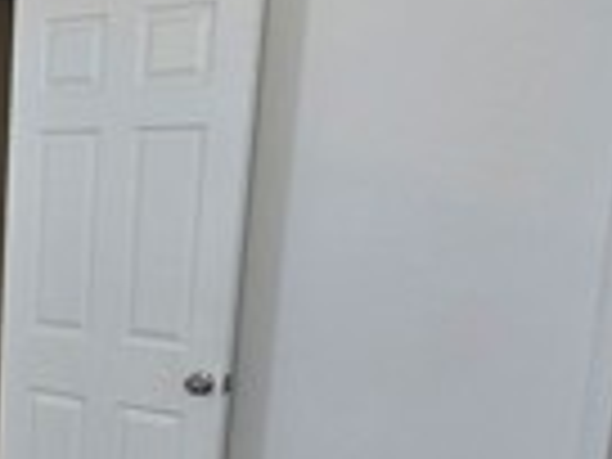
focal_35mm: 61
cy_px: 432
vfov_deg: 23.3
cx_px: -279
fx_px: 1078
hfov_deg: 25.1
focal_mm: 2.2
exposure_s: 1/120
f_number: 1.9
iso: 80
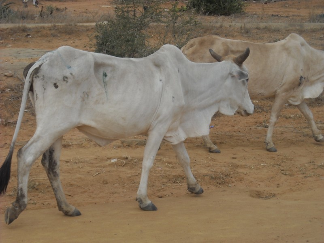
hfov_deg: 18.7
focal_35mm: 105
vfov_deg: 14.1
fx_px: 983
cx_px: 162
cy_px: 122
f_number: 4.7
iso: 64
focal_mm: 17.1
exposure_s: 1/458
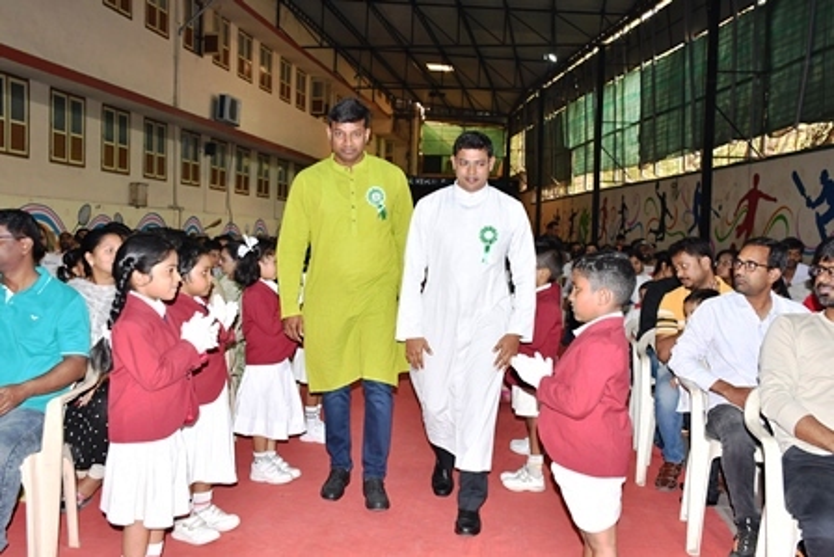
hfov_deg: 53.1
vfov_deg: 36.9
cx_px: 417
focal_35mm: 36
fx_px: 834
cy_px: 278
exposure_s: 1/160
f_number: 6.3
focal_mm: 24
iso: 800
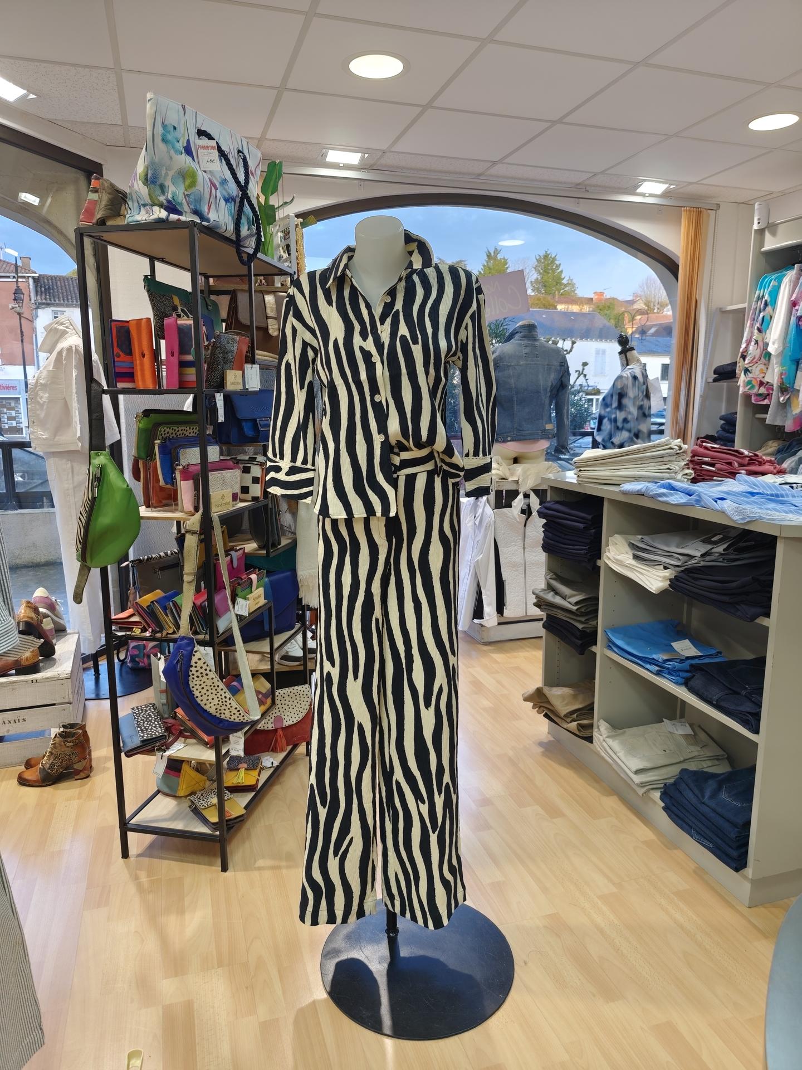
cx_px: 401
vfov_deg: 73.9
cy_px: 535
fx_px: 710
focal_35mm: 23
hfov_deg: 58.9
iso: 500
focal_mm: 6.19
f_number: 1.65
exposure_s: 1/100
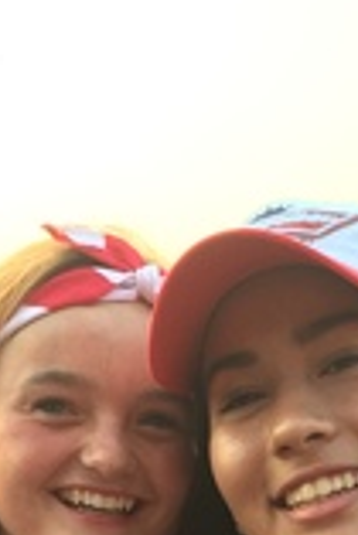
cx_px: 263
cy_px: 760
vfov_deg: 19.7
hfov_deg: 14.8
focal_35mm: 92
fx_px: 1369
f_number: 2.2
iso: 50
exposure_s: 1/120
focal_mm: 4.15
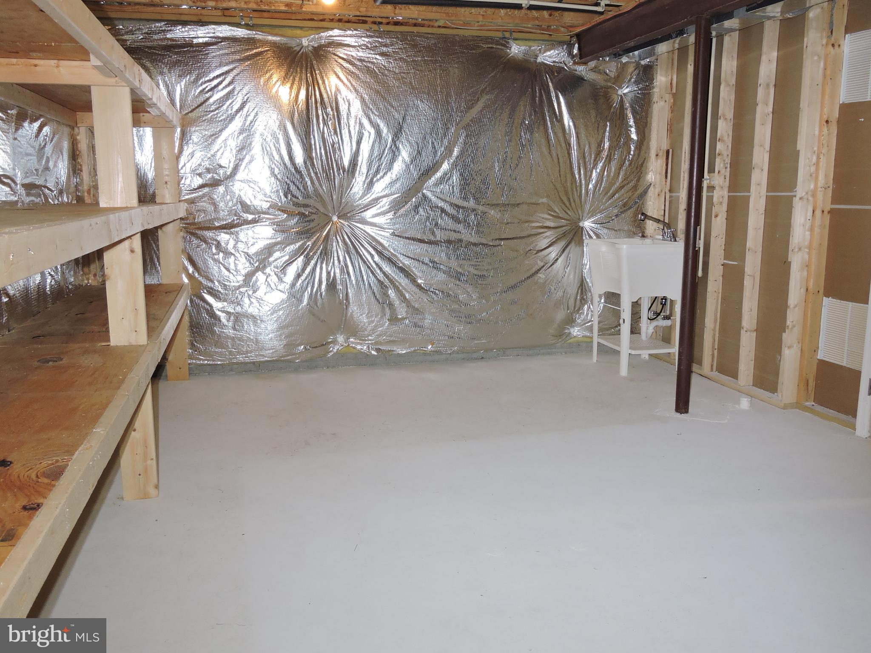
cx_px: 436
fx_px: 755
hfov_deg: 60.0
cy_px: 326
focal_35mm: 30
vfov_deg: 46.8
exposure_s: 1/30
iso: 200
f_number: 3.5
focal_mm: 5.4
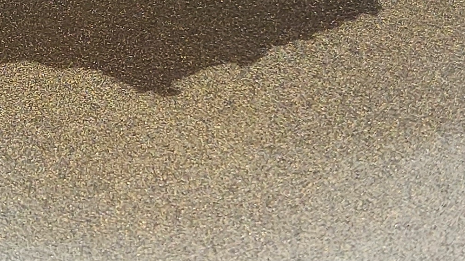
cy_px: -43
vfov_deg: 10.9
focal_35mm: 109
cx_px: 54
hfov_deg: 19.3
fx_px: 1344
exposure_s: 1/100
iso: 64
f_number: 2
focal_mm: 4.6
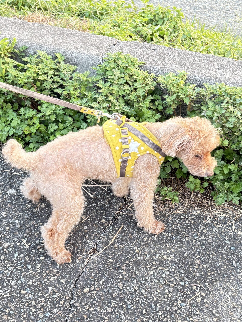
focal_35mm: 26
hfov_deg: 53.1
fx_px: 242
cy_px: 161
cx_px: 121
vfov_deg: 67.3
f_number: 1.6
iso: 125
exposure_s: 1/61
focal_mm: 5.96
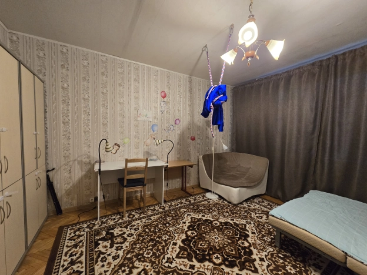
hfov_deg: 106.2
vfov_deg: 89.9
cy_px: 138
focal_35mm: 13
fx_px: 138
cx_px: 184
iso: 400
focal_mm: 2.2
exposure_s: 1/50
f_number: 2.2
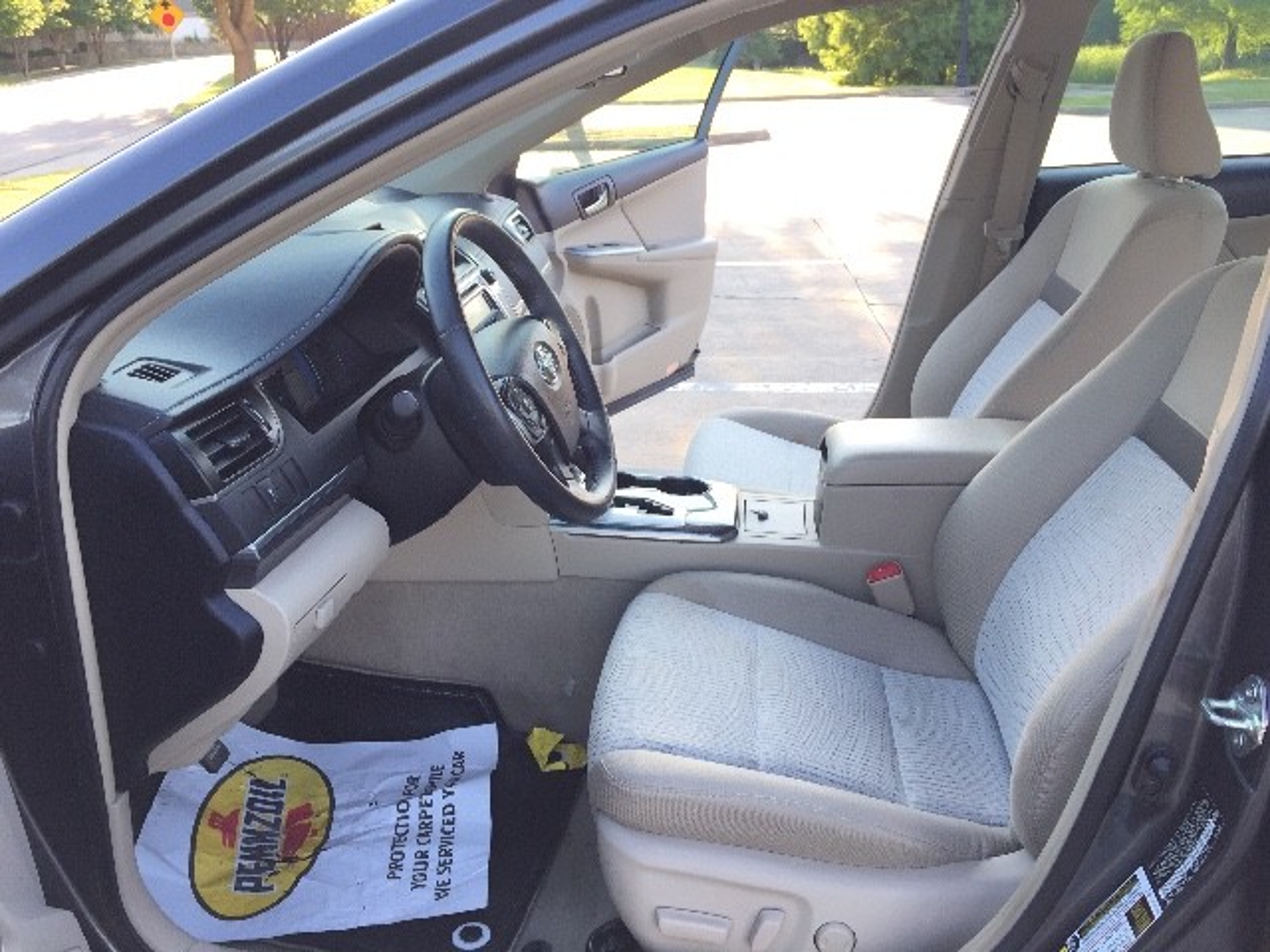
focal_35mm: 29
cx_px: 635
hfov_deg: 61.7
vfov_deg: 48.2
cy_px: 476
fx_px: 1064
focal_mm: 4.15
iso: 32
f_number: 2.2
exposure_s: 1/120
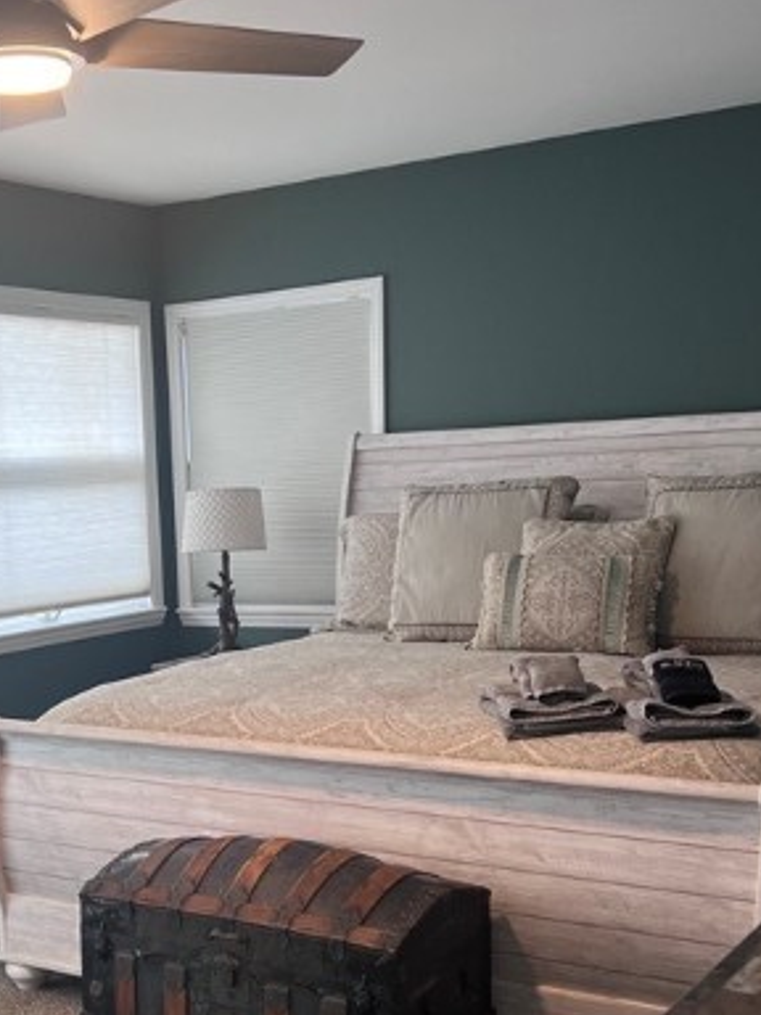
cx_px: 151
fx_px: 1524
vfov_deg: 36.2
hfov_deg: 27.5
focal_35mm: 52
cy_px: 727
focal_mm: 5.7
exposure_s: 1/60
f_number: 1.5
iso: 80
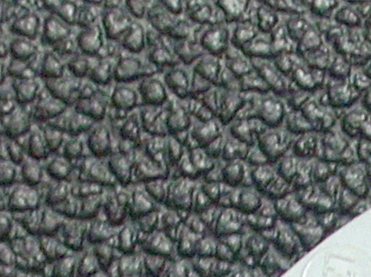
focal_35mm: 460
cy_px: 639
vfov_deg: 3.2
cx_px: 660
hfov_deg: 4.3
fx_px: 4926
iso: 322
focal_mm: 12.8
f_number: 4.2
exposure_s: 1/4
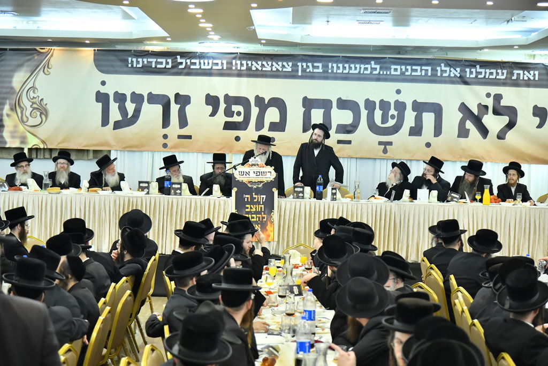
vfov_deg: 16.1
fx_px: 1294
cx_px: 274
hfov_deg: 23.9
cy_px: 183
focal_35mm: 85
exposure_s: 1/250
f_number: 4.5
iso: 4000
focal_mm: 85
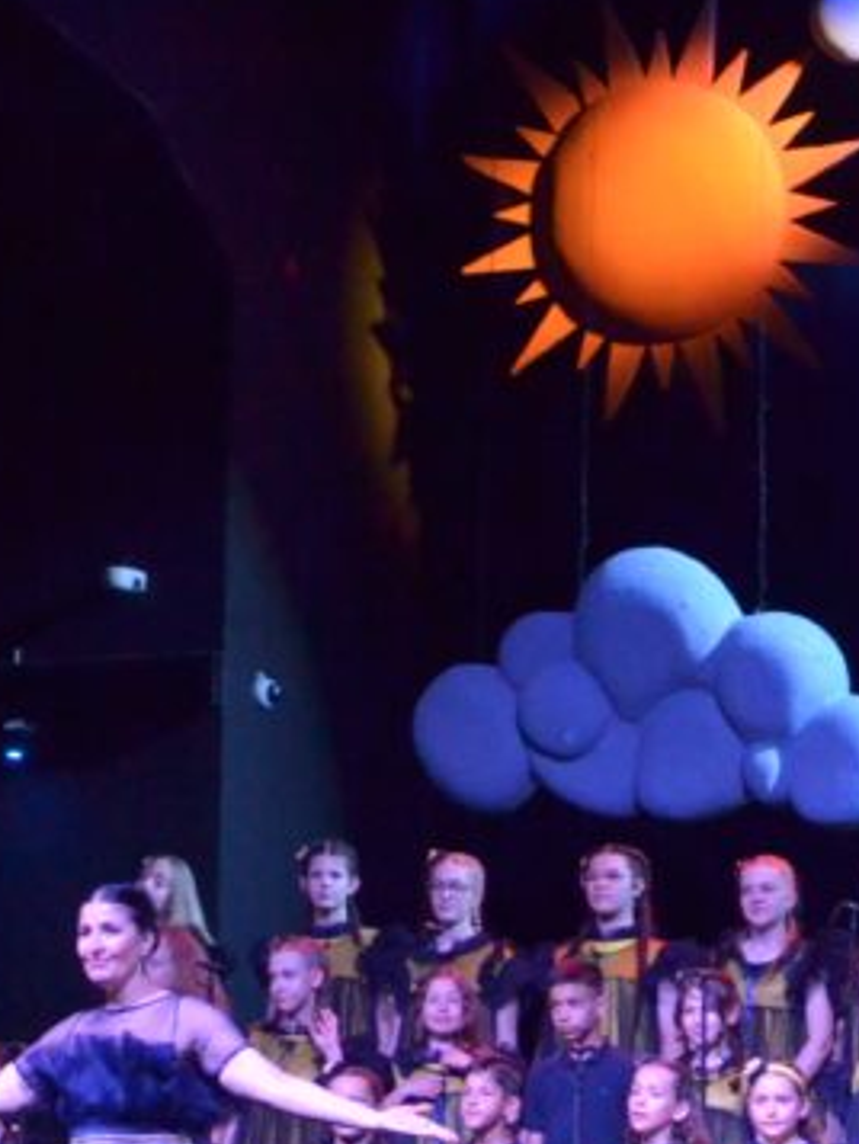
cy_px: 1045
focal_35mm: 165
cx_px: 465
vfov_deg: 11.9
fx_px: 5456
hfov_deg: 9.0
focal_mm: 40
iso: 2200
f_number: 5.6
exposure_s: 1/250
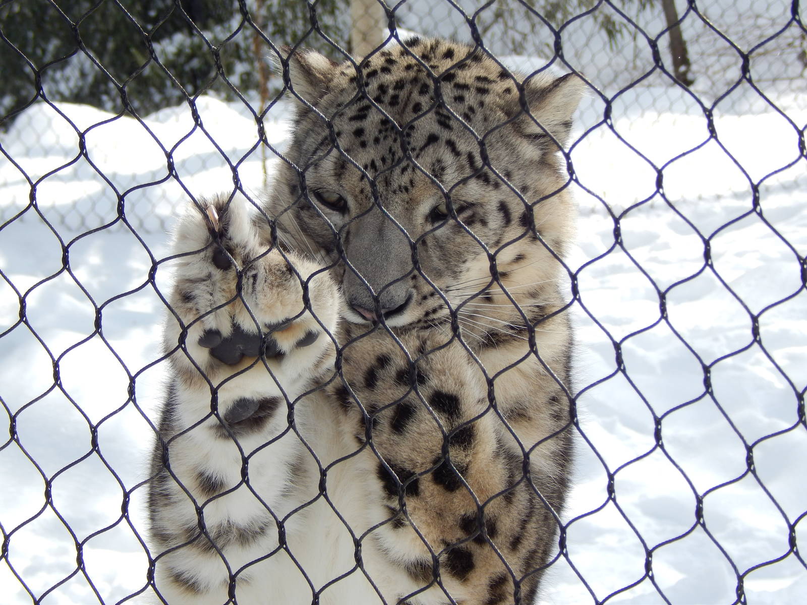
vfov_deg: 9.2
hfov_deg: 12.2
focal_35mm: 162
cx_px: 404
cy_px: 302
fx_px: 3777
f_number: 5.1
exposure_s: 1/500
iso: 125
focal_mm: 28.7
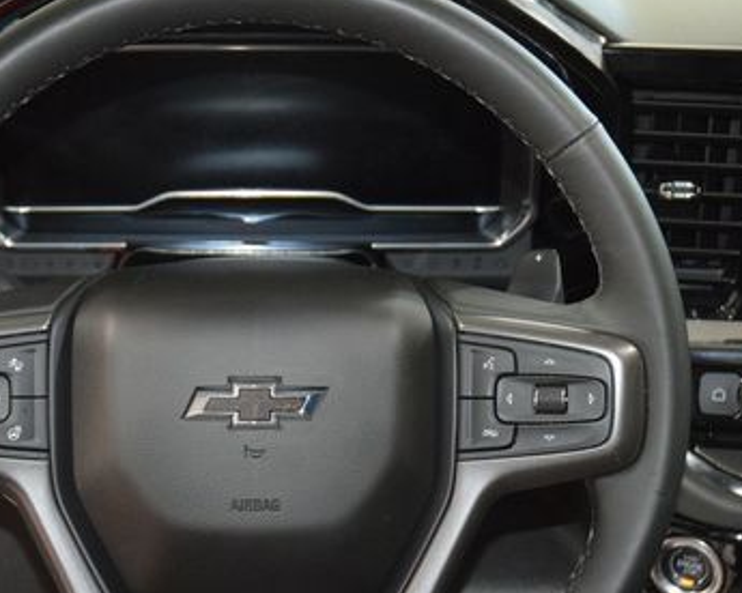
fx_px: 1776
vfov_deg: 18.9
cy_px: 364
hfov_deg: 23.5
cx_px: 258
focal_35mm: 81
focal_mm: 31
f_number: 4
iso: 2800
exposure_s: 1/40
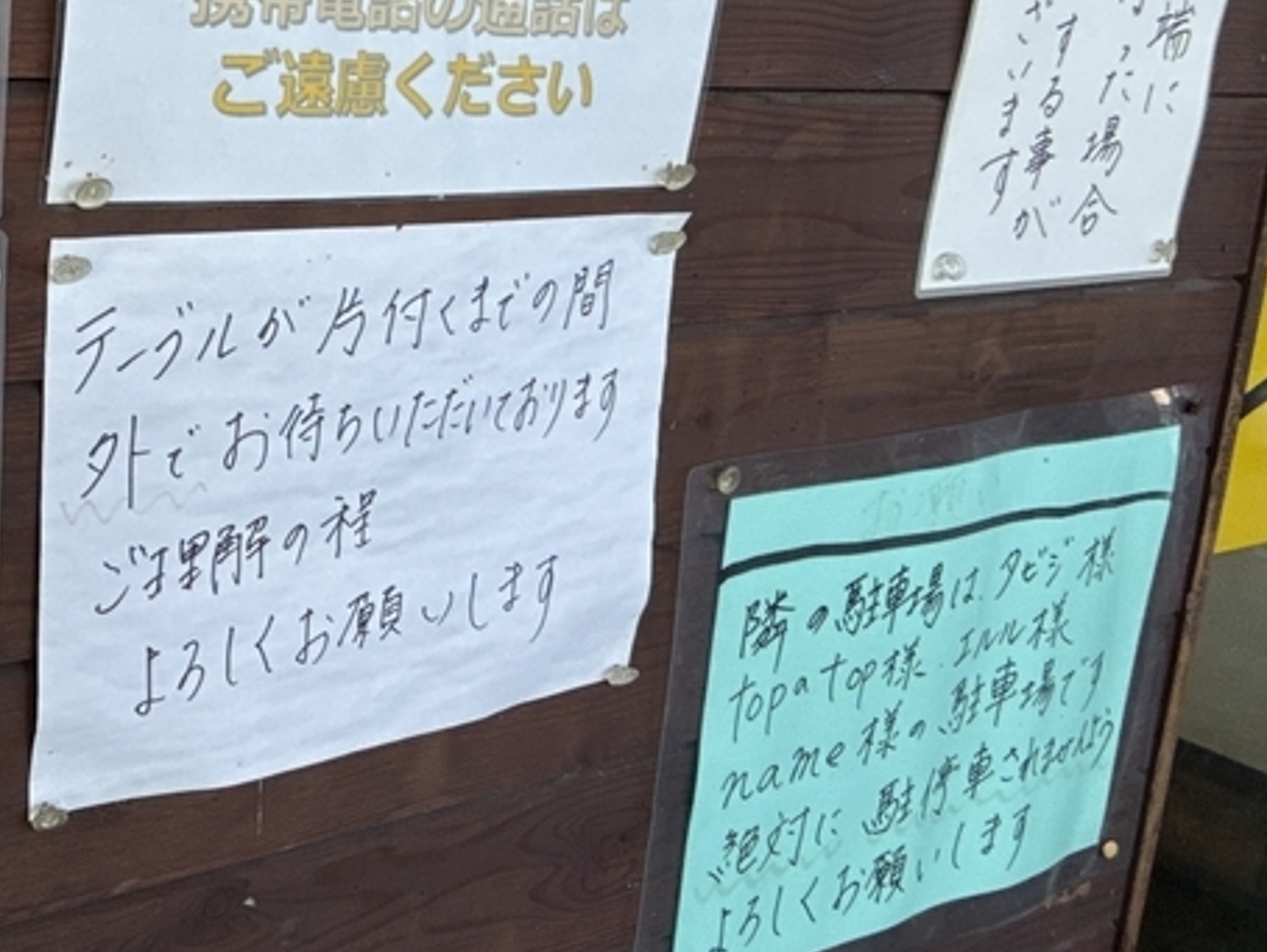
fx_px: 1355
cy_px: 235
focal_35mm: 37
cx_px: -33
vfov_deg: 37.7
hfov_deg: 42.4
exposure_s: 1/328
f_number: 2.2
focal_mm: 2.22
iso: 50
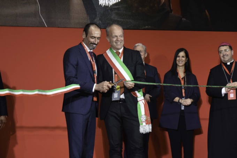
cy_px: 79
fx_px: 626
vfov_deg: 14.4
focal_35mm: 95
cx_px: 118
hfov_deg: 21.4
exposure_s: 1/200
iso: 4000
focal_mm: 95
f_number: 7.1
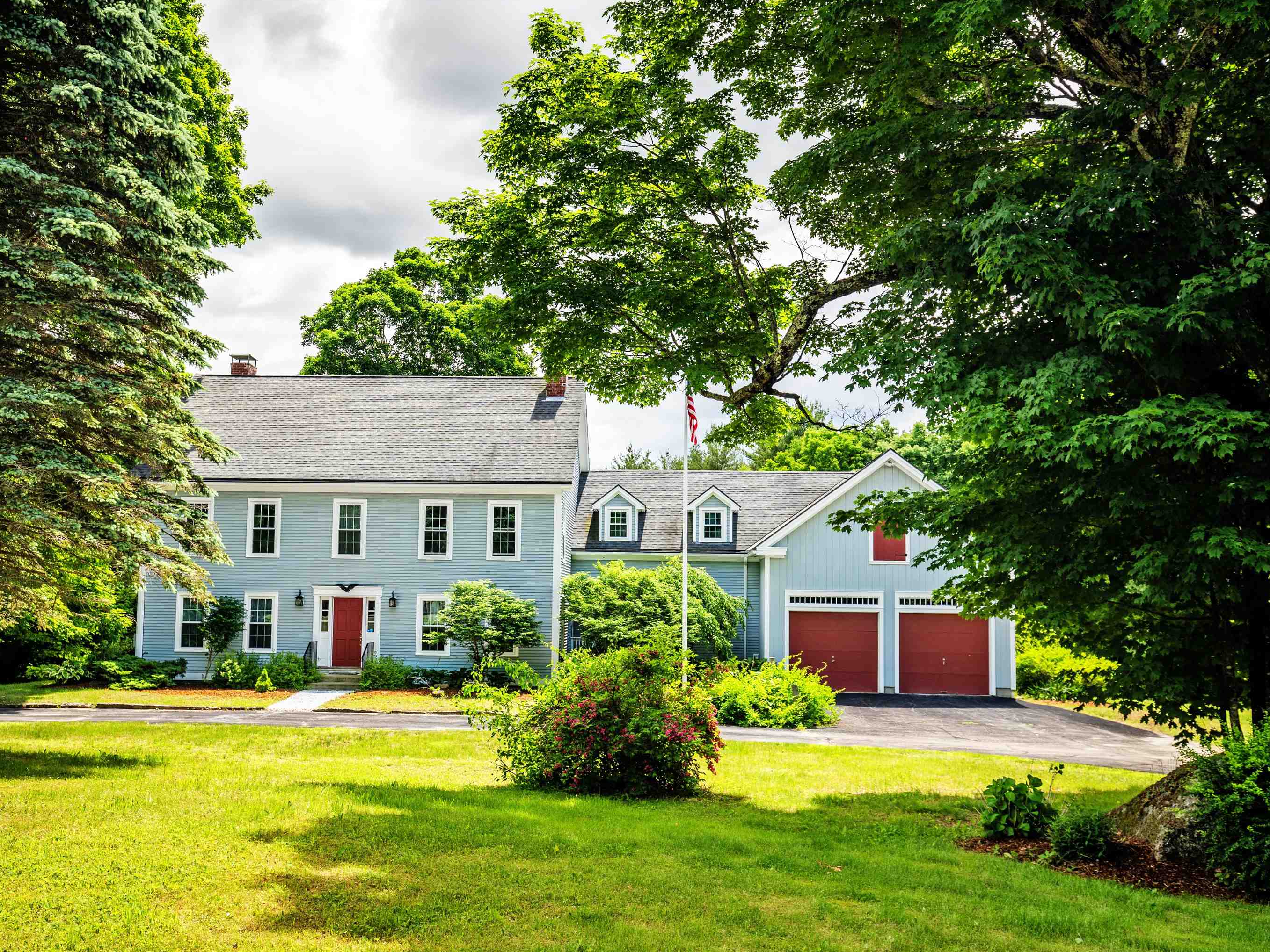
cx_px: 591
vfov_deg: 38.7
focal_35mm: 37
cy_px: 476
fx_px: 1358
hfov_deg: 50.1
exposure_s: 1/60
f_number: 4.5
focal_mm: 34
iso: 100
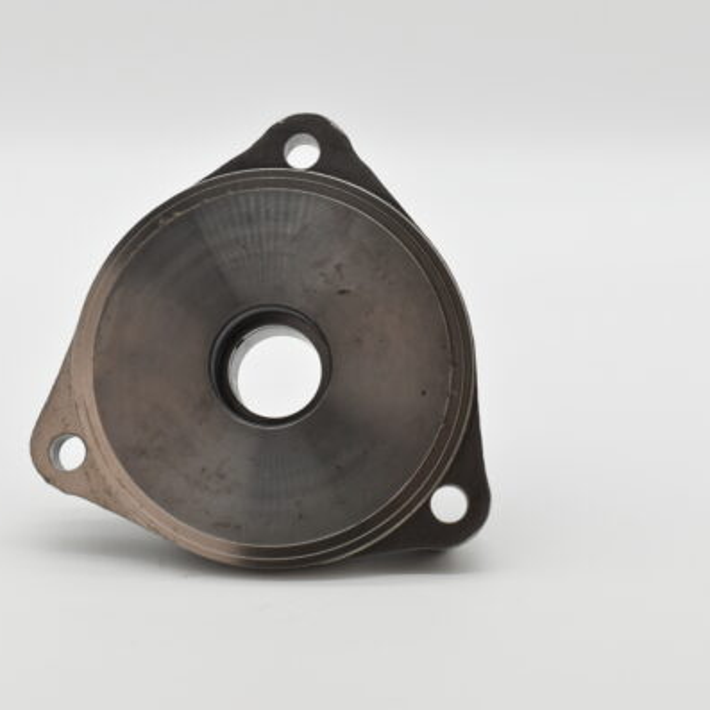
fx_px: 2011
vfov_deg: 20.0
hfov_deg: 20.0
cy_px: 354
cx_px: 281
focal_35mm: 87
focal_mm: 45
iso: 1600
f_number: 8
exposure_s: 1/1250
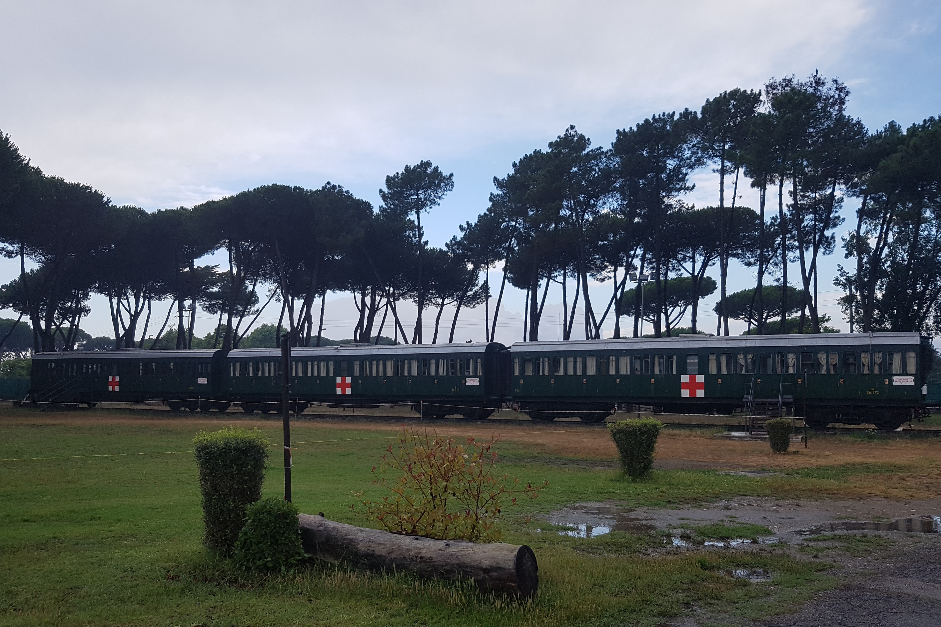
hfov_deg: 65.5
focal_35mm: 28
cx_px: 463
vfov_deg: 46.4
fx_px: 732
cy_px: 326
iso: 50
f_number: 1.7
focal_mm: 4.2
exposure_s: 1/884
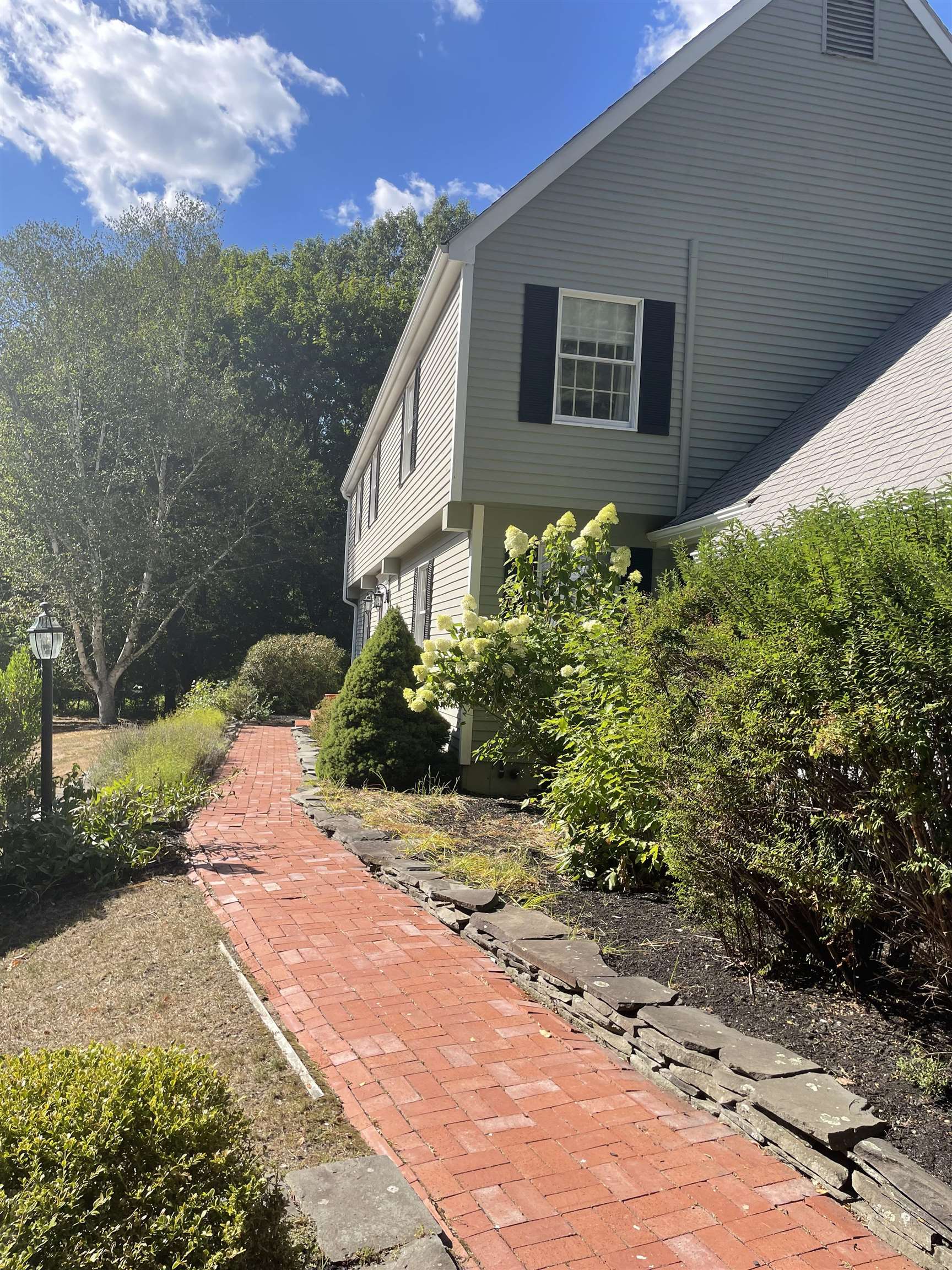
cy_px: 635
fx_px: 953
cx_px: 476
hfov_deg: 53.1
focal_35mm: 26
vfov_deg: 67.3
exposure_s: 1/1949
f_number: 1.6
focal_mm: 4.2
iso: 32
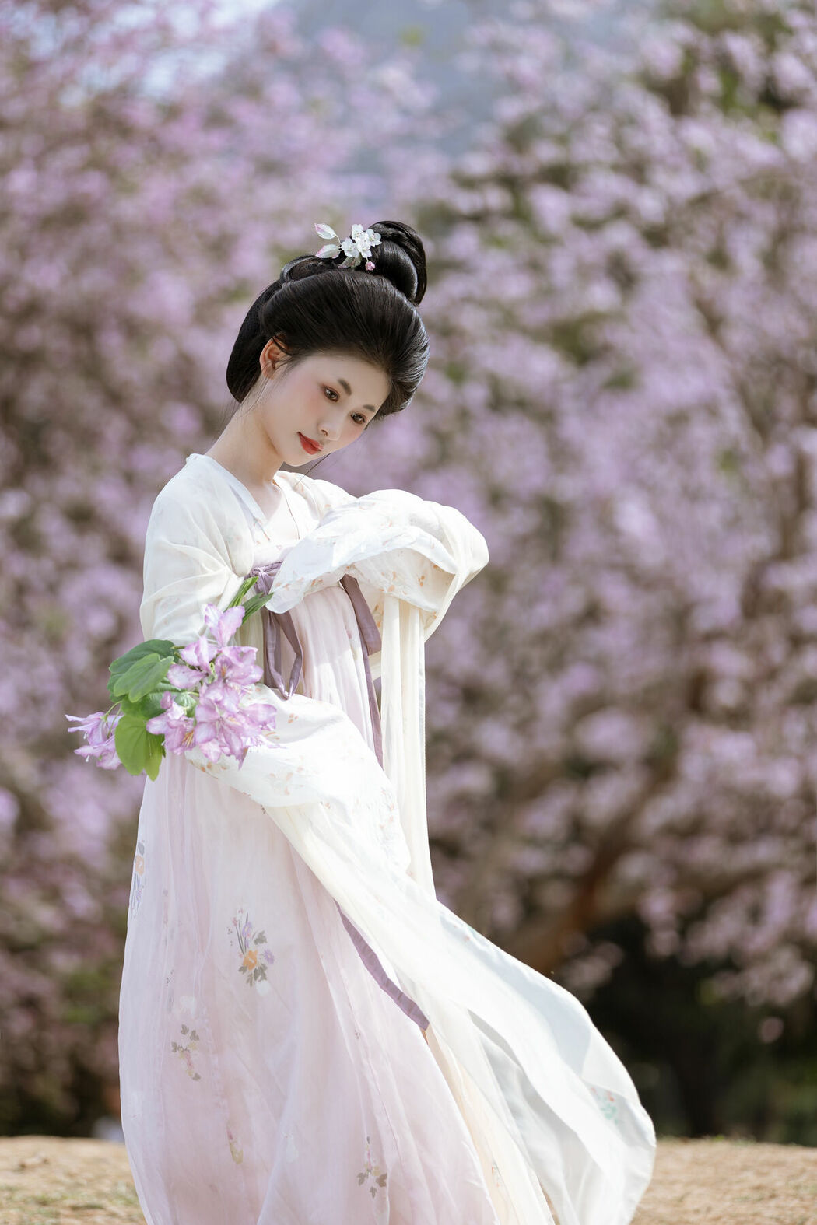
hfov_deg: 9.5
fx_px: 4936
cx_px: 408
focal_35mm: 145
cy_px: 612
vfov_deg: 14.2
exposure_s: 1/800
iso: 100
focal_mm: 145
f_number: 2.8
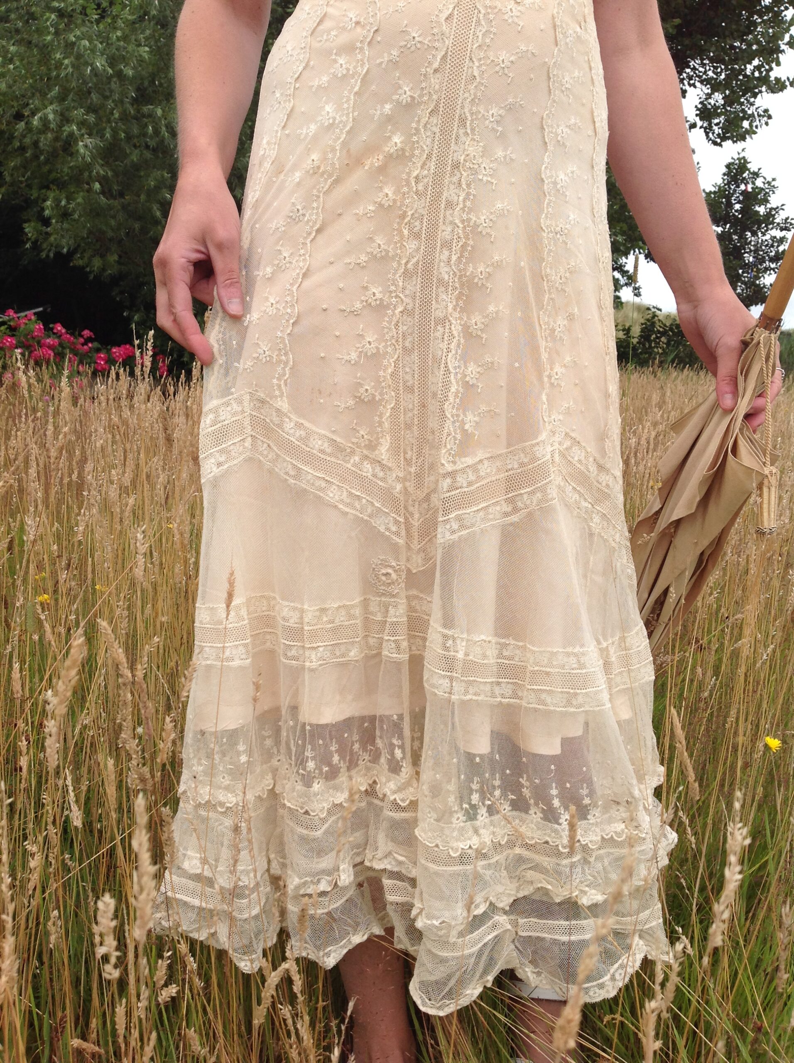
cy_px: 532
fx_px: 1073
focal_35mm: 35
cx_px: 397
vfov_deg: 52.7
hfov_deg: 40.6
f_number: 2.4
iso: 50
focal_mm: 4.28
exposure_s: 1/1592
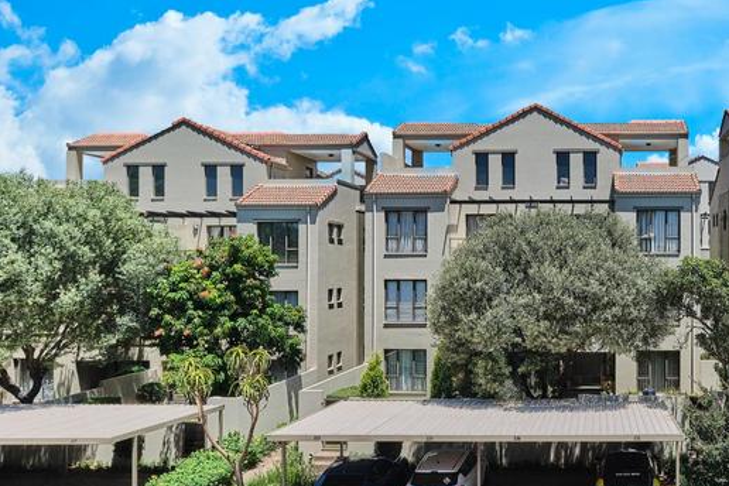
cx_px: 564
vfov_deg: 42.3
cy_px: 262
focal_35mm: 31
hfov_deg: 56.7
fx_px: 628
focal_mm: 13.2
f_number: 8
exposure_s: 1/2000
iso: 800
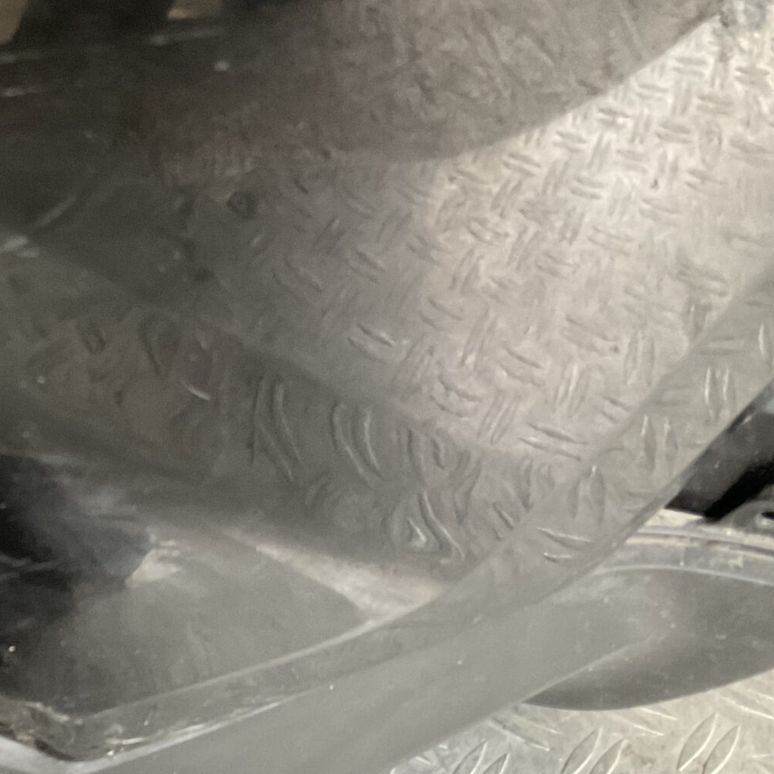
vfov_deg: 26.4
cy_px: 320
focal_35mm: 65
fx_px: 1644
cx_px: 15
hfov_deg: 25.3
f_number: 1.8
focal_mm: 3
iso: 250
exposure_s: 1/40
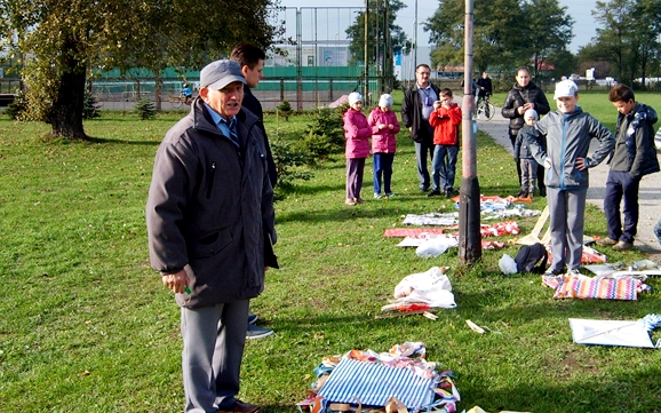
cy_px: 163
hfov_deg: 41.8
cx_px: 365
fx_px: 865
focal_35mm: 48
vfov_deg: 26.8
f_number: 2.8
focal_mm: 5.8
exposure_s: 1/500
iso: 50
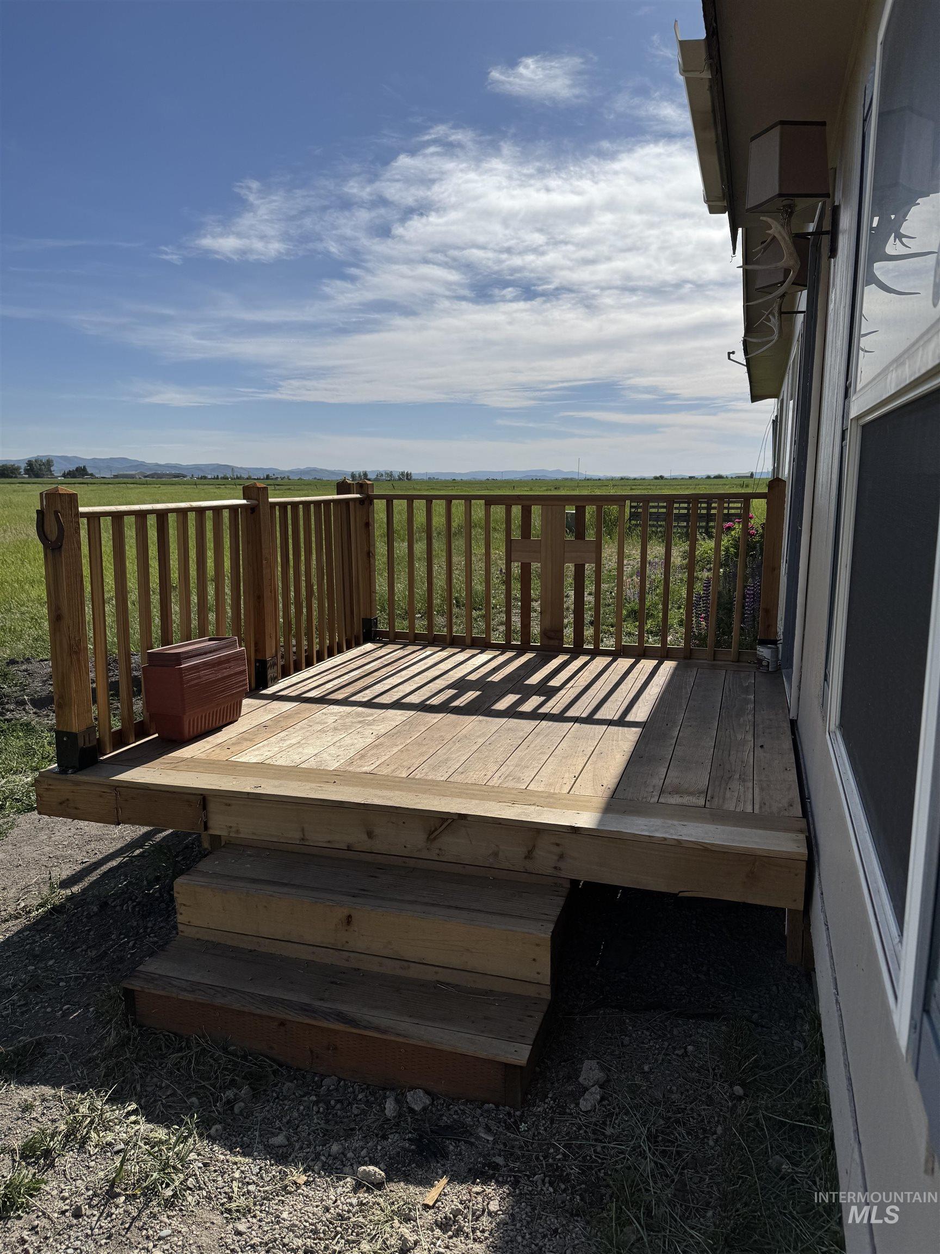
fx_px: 869
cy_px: 627
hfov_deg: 56.8
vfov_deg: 71.6
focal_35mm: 24
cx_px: 470
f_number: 1.78
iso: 80
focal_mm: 6.76
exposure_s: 1/12346
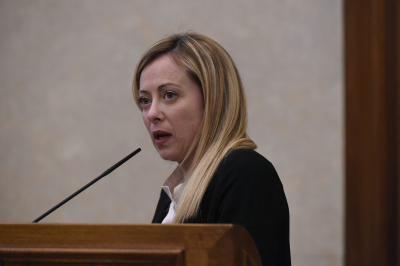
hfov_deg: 12.1
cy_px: 133
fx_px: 1887
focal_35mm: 170
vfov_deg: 8.1
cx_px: 200
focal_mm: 170
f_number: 5
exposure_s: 1/100
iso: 4000
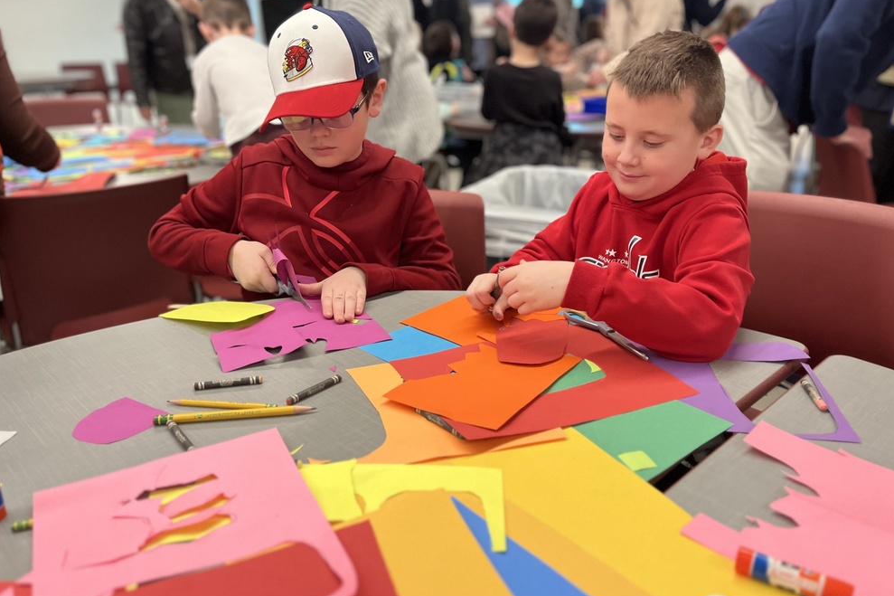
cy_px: 270
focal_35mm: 28
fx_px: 695
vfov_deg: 46.3
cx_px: 433
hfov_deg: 65.5
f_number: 1.6
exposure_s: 1/60
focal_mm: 5.1
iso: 200
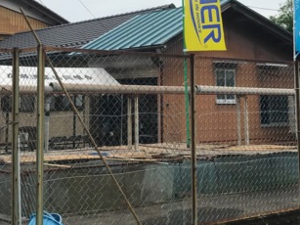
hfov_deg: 26.6
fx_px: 632
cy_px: 39
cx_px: 175
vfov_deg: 19.9
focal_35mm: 73
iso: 20
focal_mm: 3.99
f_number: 1.8
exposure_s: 1/2283
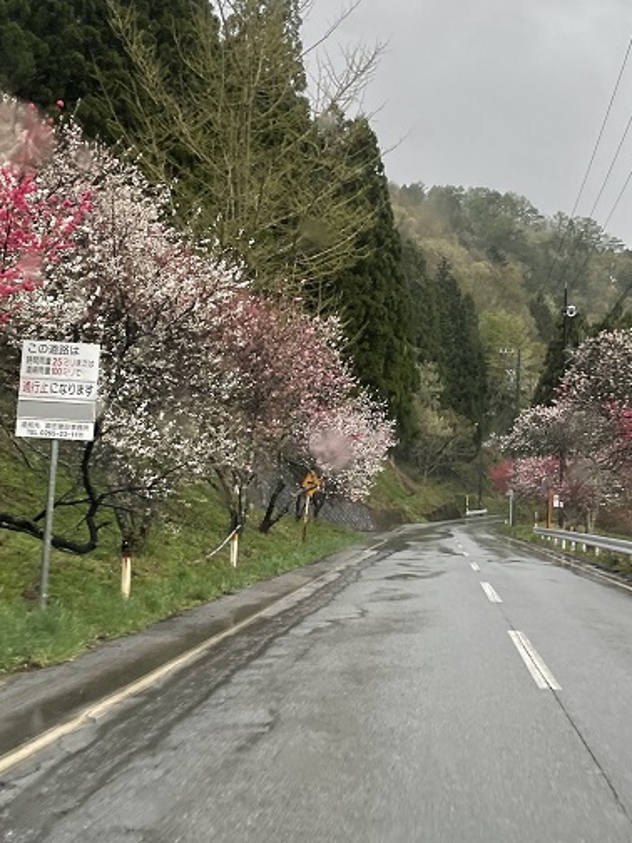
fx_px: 1339
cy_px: 425
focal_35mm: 55
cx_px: 293
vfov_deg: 34.9
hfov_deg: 26.6
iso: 40
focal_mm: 4.2
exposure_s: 1/121
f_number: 1.6
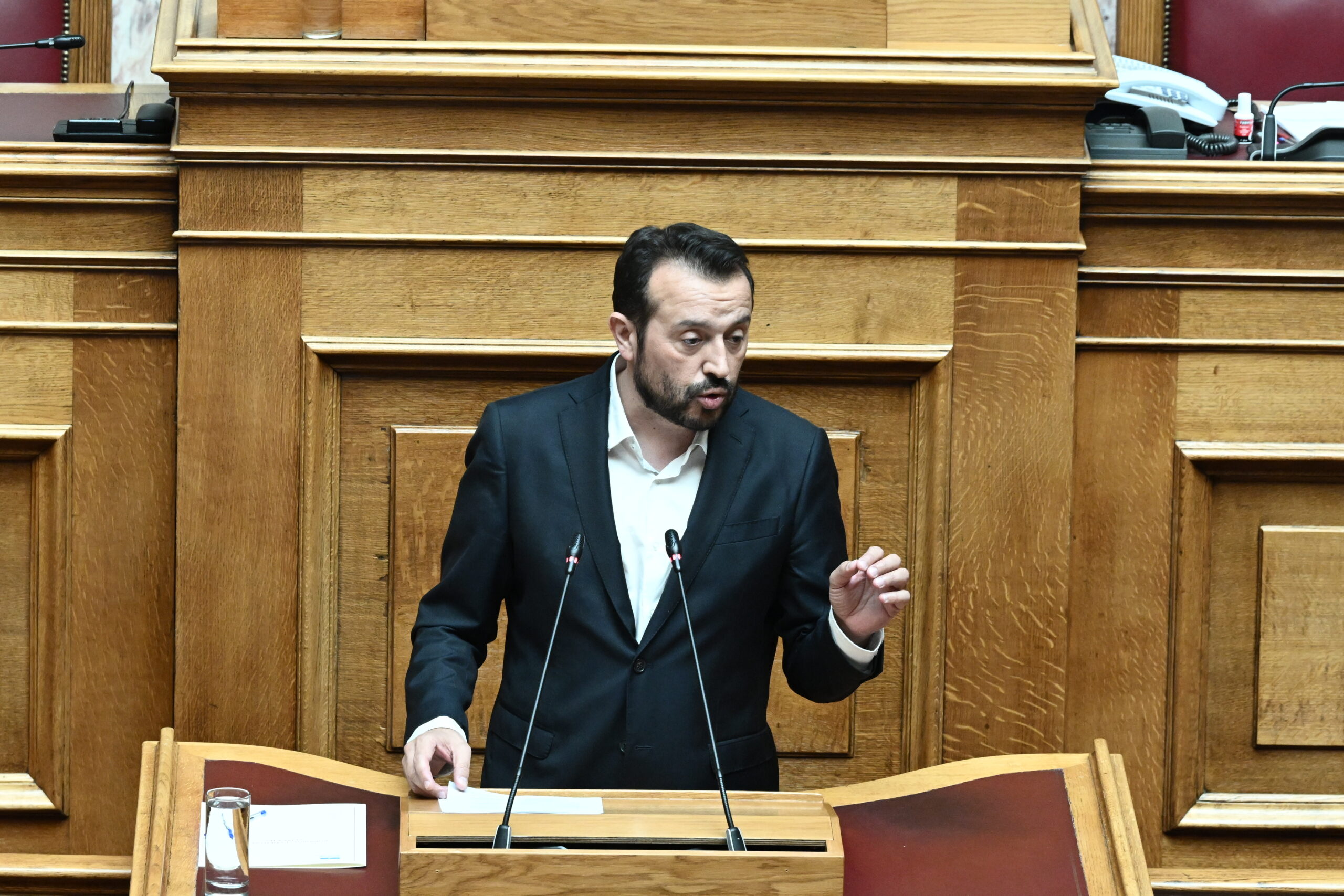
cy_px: 448
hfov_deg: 6.9
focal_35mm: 300
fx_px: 11200
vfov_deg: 4.6
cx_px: 672
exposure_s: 1/500
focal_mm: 200
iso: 5000
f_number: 6.3
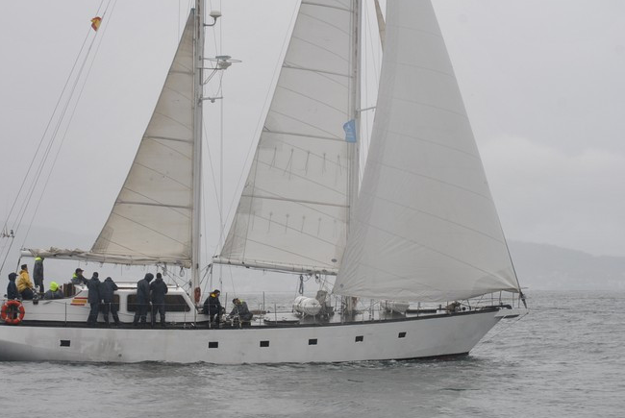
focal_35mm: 114
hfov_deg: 17.9
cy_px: 218
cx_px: 225
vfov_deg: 12.1
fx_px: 1976
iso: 100
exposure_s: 1/250
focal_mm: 55
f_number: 8
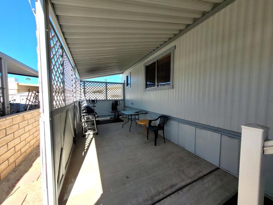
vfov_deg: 89.9
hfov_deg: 106.2
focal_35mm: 13
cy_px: 102
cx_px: 136
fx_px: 103
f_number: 2.2
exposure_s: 1/736
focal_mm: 1.74
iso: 40
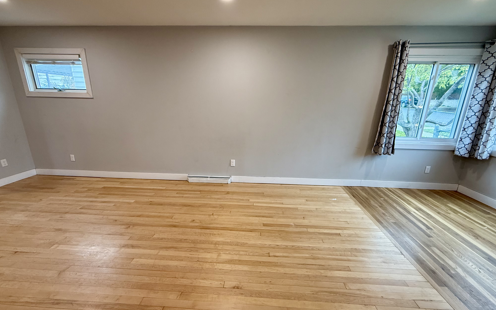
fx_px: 203
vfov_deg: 74.8
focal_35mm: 15
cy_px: 153
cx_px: 250
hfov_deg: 101.5
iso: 250
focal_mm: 2.22
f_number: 2.2
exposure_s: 1/120
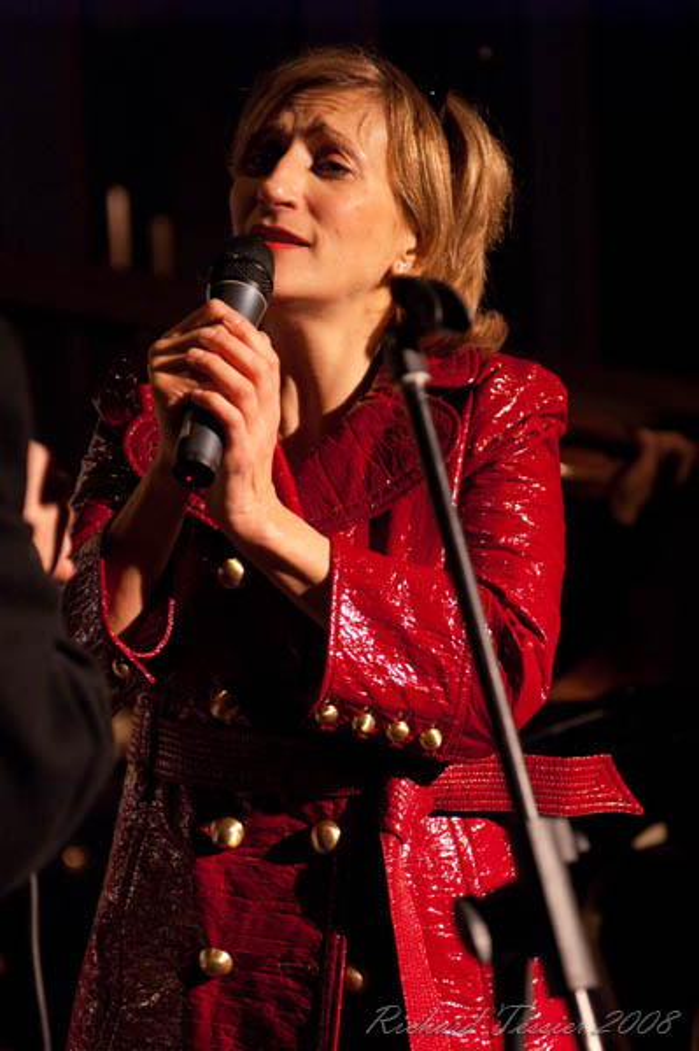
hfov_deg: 13.0
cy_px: 526
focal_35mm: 105
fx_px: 3063
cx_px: 350
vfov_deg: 19.5
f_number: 2.8
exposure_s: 1/60
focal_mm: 70
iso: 800
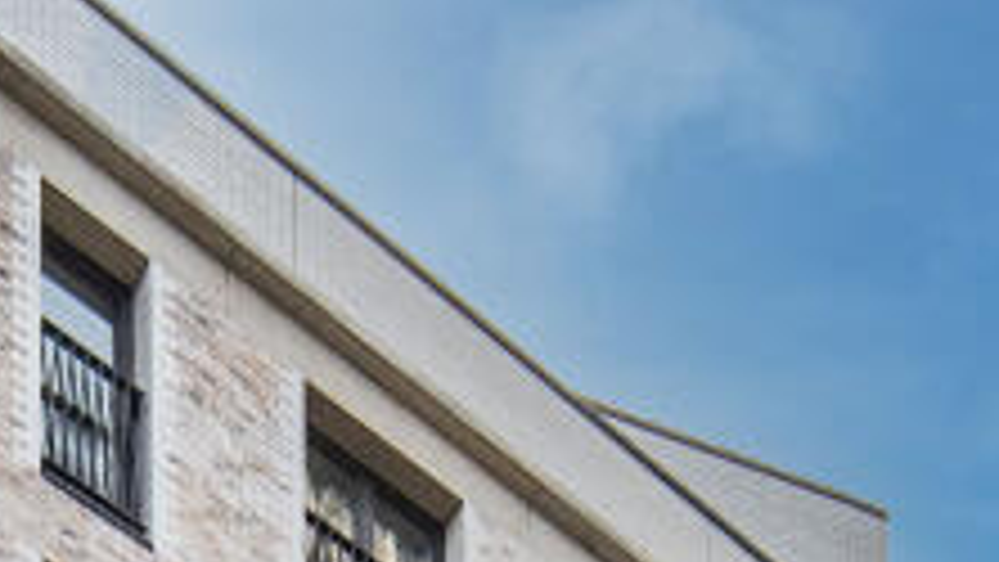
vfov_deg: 12.7
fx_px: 1537
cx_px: 184
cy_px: 1531
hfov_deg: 34.8
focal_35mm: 58
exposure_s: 1/250
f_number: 8
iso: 500
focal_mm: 12
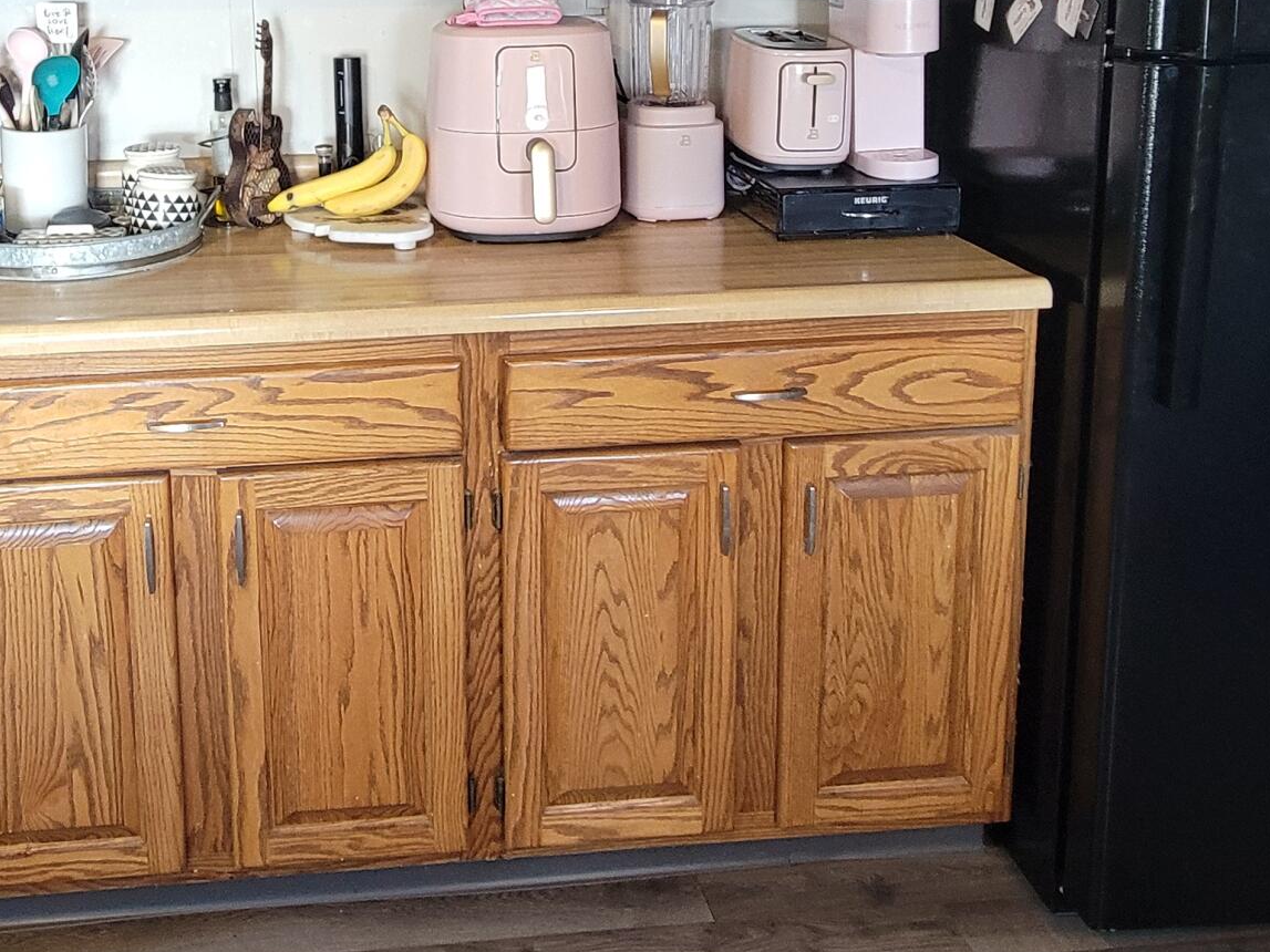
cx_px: 402
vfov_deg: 39.2
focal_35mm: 34
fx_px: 1247
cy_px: 117
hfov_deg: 52.7
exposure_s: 1/30
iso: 400
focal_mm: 2.2
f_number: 2.2
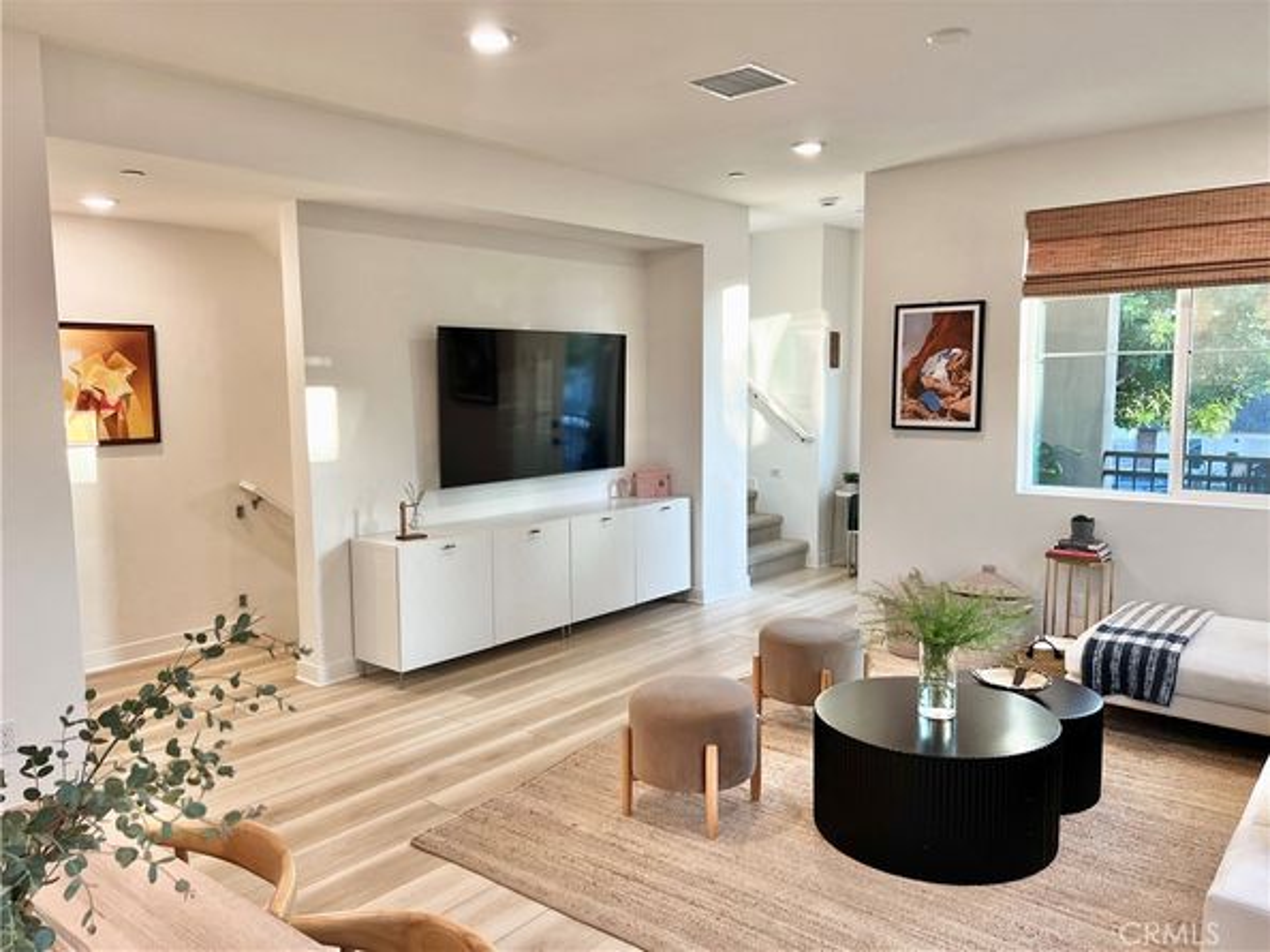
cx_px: 635
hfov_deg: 67.3
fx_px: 954
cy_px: 476
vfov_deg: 53.0
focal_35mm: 26
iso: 80
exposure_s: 1/120
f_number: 1.5
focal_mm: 5.7
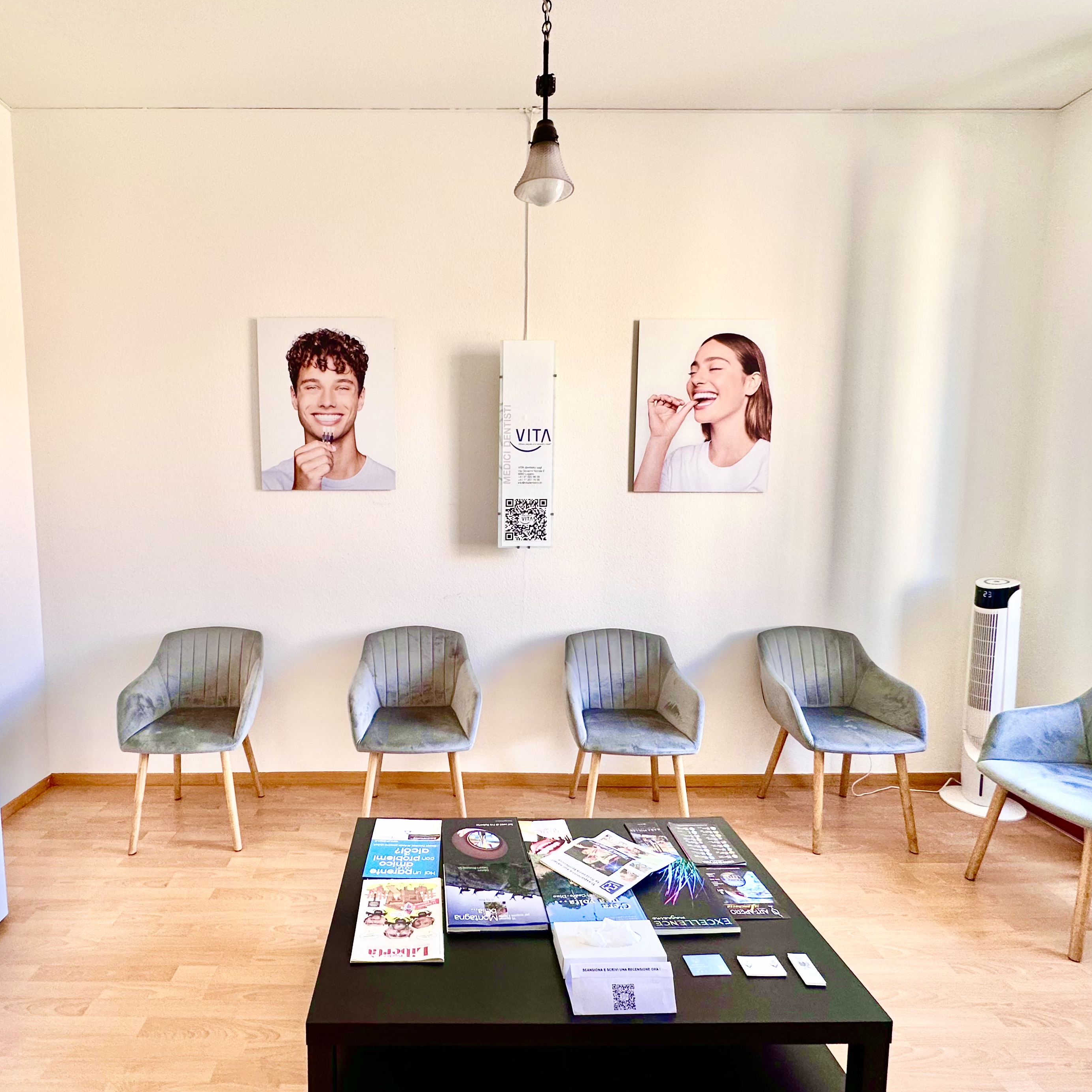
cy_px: 546
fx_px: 607
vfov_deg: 84.0
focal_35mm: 17
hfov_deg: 83.1
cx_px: 446
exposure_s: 1/100
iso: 80
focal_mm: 2.22
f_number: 2.2
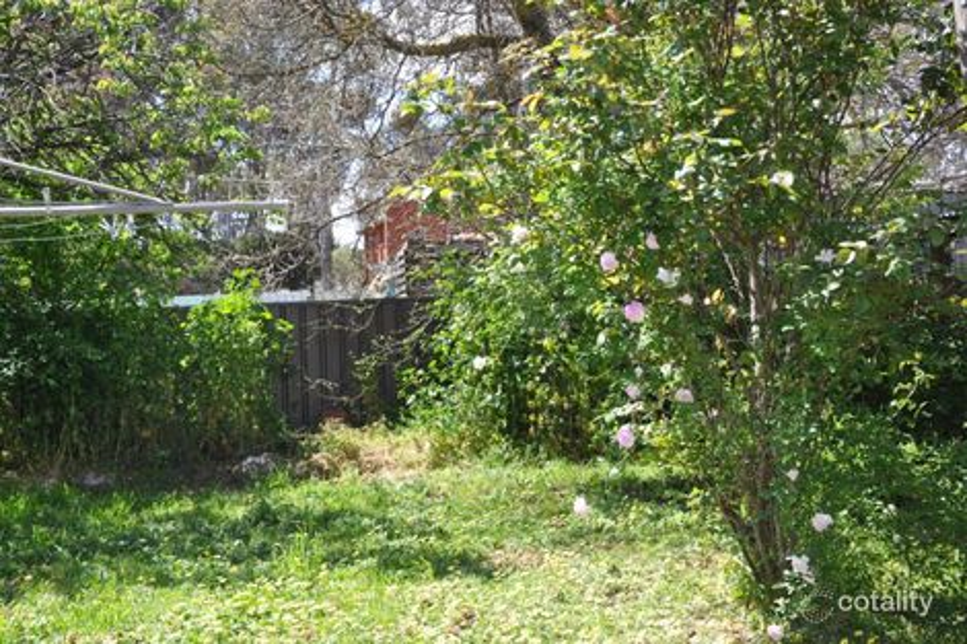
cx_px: 484
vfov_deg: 23.8
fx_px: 1530
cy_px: 322
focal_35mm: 57
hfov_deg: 35.1
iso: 200
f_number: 7.1
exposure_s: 1/200
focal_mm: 38
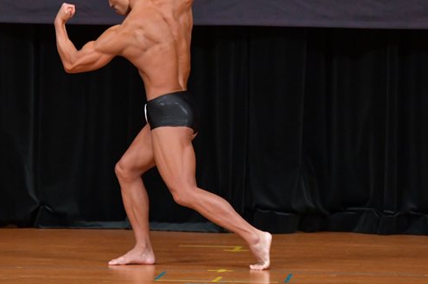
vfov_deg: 3.3
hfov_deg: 4.9
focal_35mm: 417
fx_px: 4954
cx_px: 184
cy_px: 97
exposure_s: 1/400
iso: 4000
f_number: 5.6
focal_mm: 180
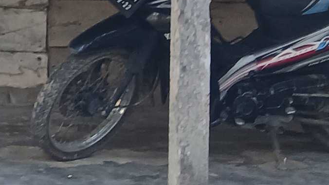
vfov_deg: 6.7
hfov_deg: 11.4
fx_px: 1492
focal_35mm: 171
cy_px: -252
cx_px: -327
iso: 50
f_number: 1.8
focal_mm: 3.98
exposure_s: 1/50.3
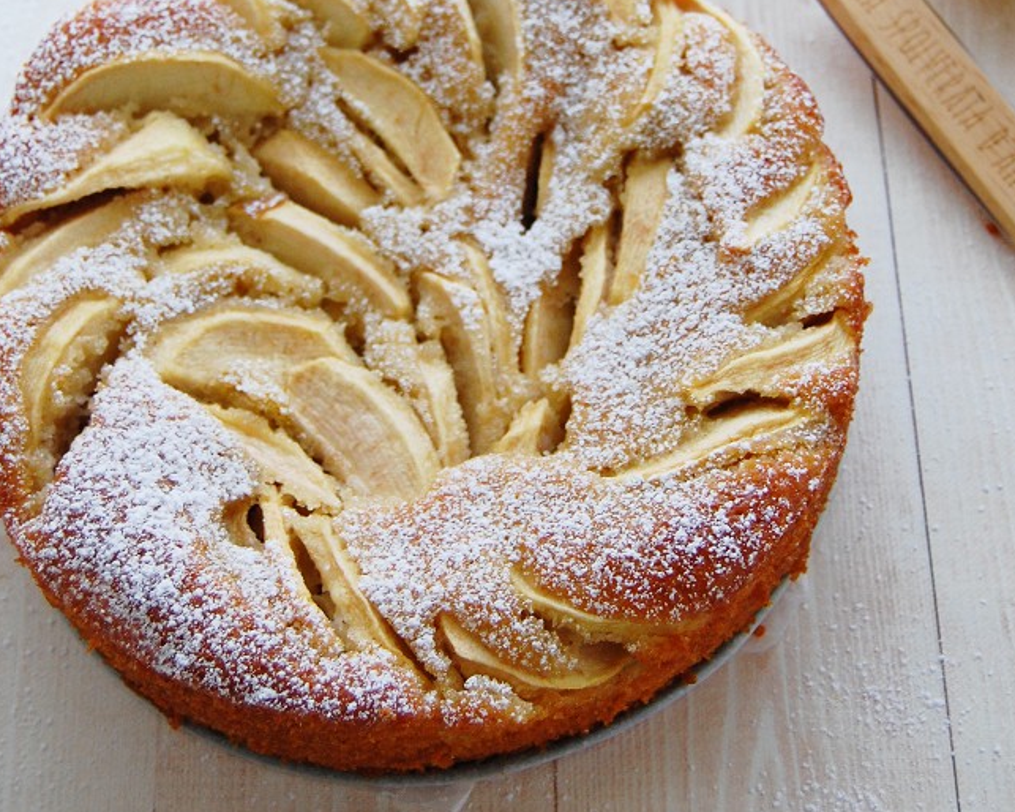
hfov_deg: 27.1
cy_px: 150
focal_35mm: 70
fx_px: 2102
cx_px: 515
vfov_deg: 21.5
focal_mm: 32
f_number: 5
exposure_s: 1/60
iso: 400
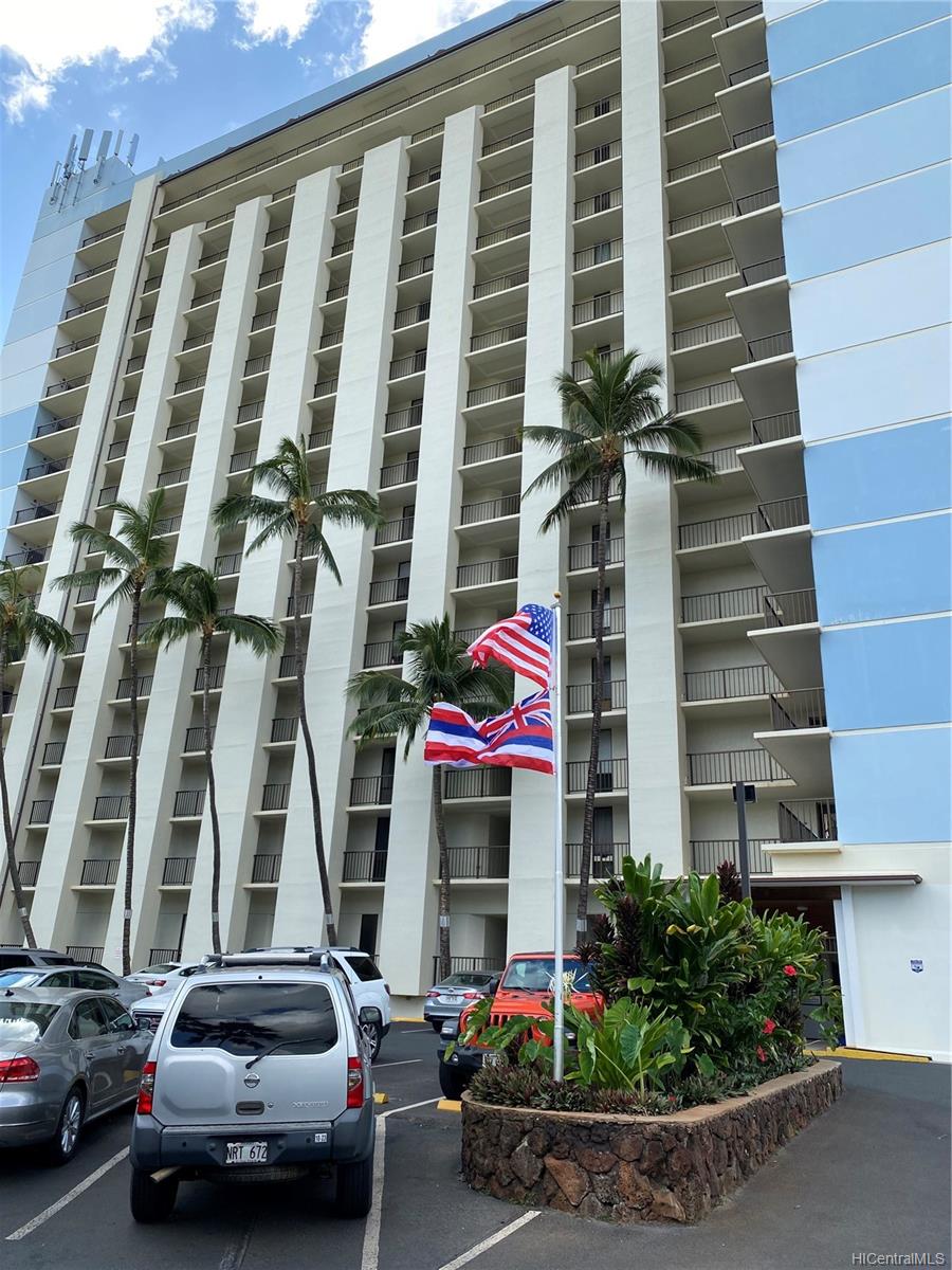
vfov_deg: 67.3
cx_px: 476
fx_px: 953
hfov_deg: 53.1
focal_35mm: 26
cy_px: 635
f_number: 1.8
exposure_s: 1/981
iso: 32
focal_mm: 4.25
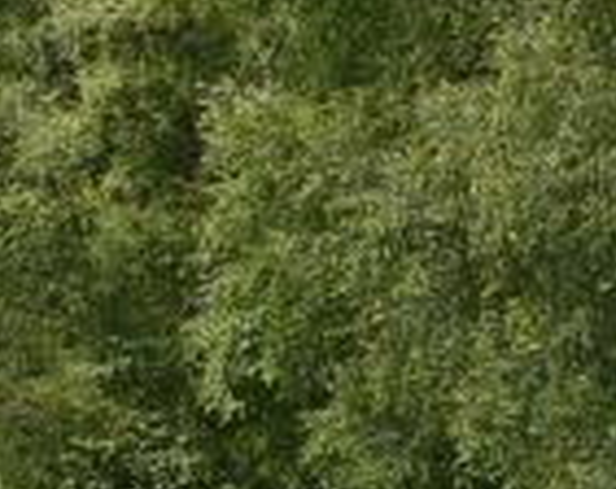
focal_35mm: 269
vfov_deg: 5.6
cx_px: -245
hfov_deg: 7.1
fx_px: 4891
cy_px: -465
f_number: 11
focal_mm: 31
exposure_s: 1/125
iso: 200
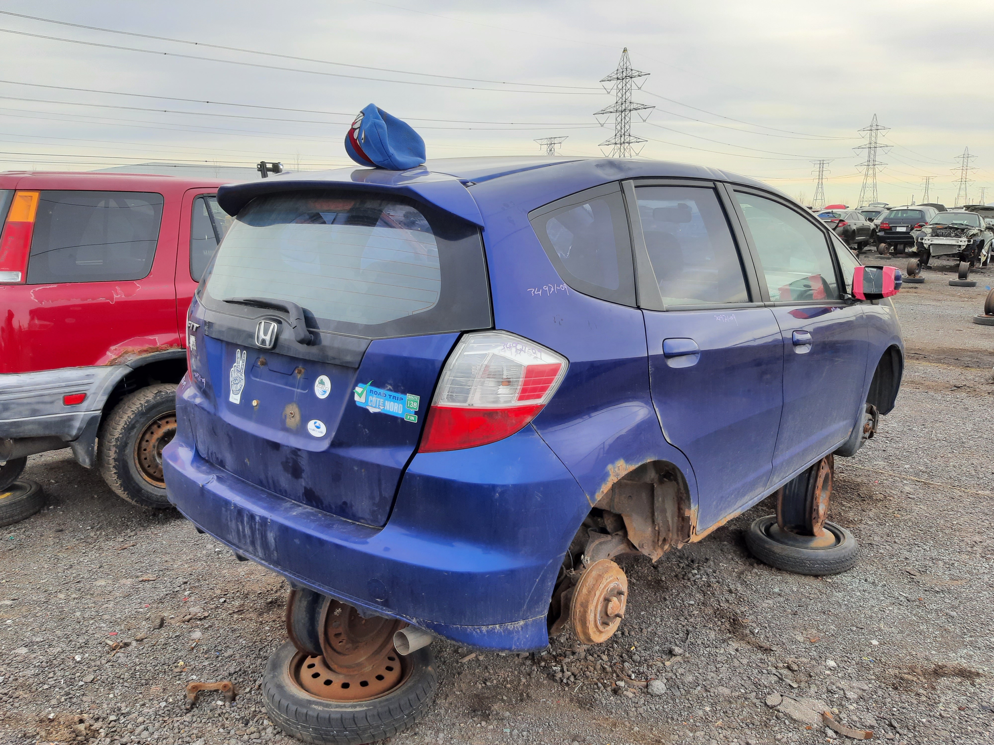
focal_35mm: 26
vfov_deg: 53.1
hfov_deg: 67.3
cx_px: 497
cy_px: 372
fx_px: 747
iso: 40
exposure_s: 1/564
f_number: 1.7
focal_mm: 3.92
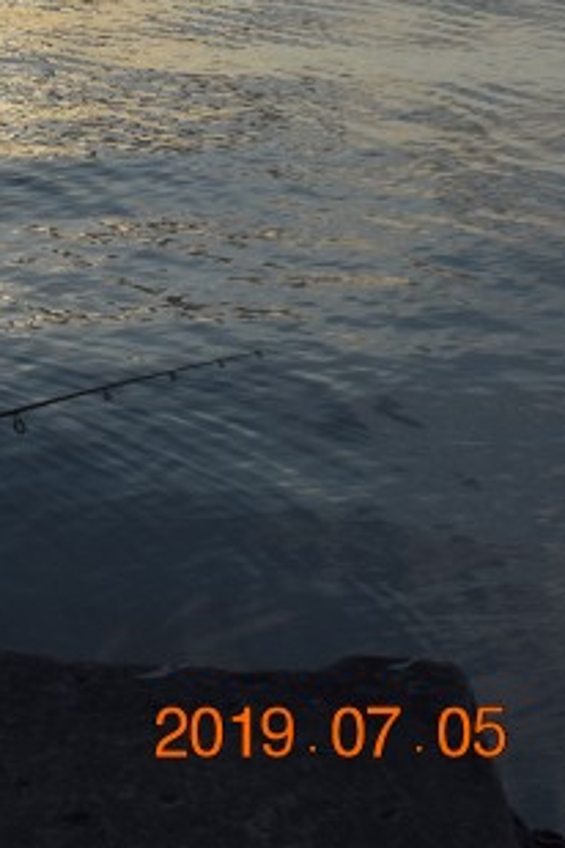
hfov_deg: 13.6
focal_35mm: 96
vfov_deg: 19.6
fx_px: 2260
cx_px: -217
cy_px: -244
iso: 200
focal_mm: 22
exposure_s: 1/640
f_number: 13
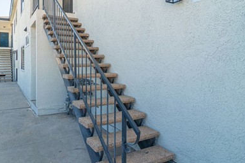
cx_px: 99
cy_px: 64
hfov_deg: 70.8
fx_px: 170
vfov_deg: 50.9
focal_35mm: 25
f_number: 7.1
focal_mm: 10
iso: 100
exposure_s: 1/100
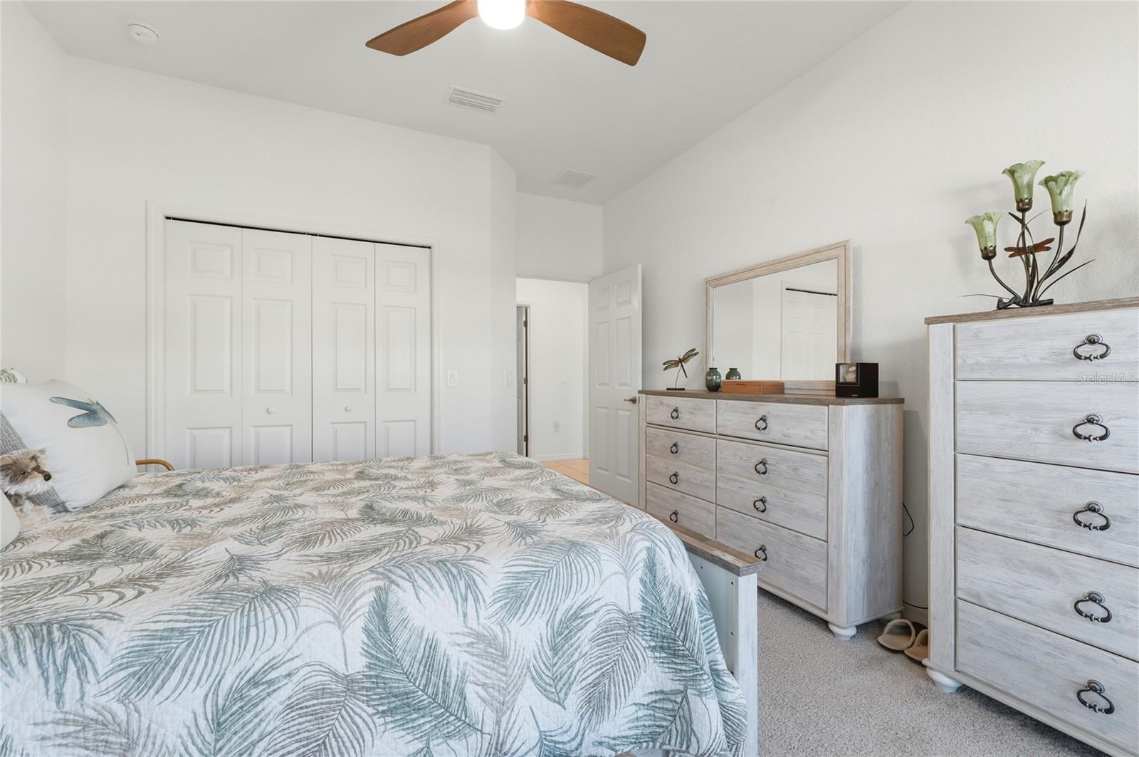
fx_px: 474
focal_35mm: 15
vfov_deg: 77.2
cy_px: 378
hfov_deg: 100.5
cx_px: 570
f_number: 7.1
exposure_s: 1/100
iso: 100
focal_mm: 10
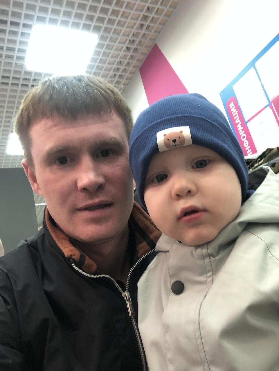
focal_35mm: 32
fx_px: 344
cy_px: 186
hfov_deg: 44.2
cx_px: 140
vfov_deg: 56.8
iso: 160
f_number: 2.2
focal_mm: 2.87
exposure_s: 1/50
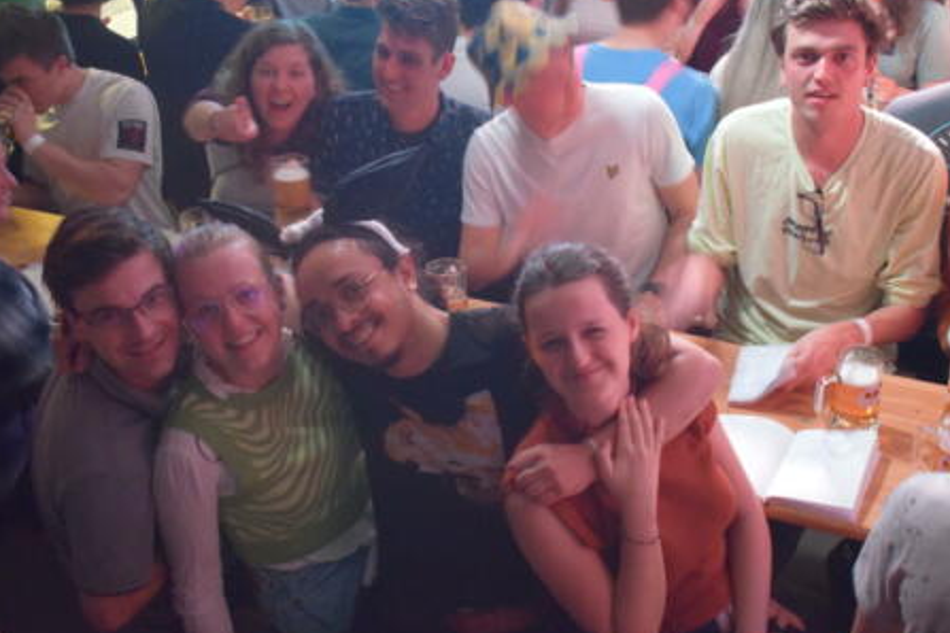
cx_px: 444
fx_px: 1240
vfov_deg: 28.6
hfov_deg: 41.9
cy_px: 305
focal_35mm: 47
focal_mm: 28
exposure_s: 1/13
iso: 6400
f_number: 4.2
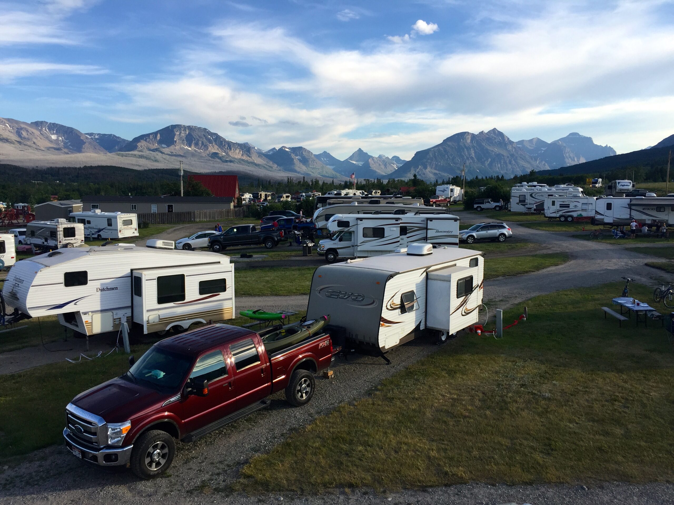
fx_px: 565
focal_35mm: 29
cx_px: 337
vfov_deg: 48.2
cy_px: 252
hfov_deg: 61.7
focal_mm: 4.15
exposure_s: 1/1014
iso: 32
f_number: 2.2
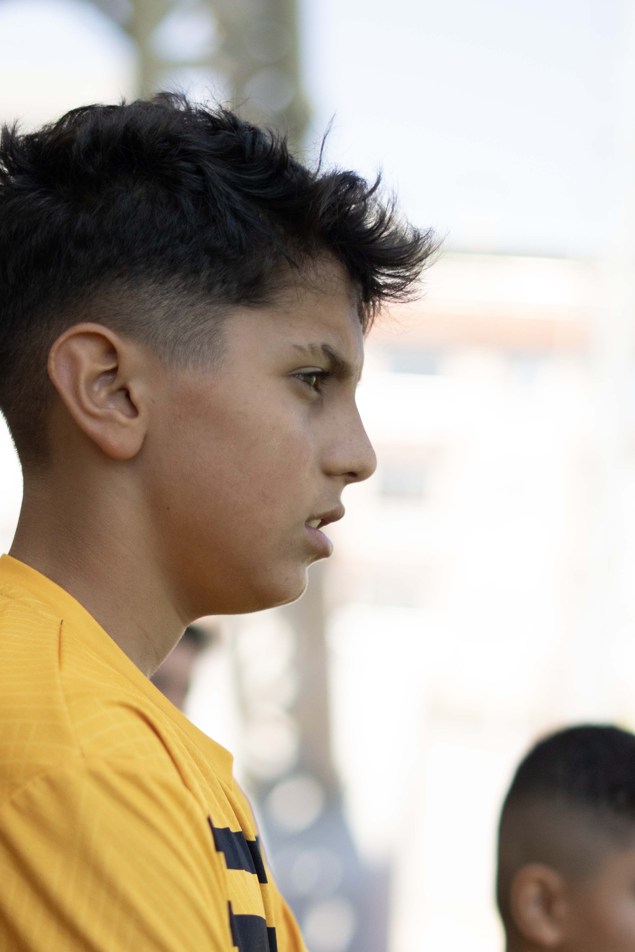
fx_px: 2831
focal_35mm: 107
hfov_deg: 12.8
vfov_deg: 19.1
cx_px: 225
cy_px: 624
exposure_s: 1/8000
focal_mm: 50
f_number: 1.8
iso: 1000
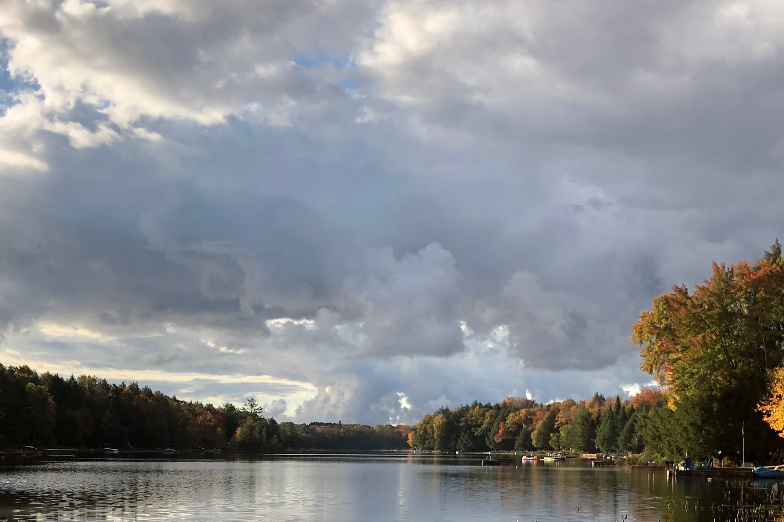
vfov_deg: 23.7
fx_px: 1198
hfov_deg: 35.6
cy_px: 501
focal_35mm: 55
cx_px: 216
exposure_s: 1/1600
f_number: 1.8
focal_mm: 4
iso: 20
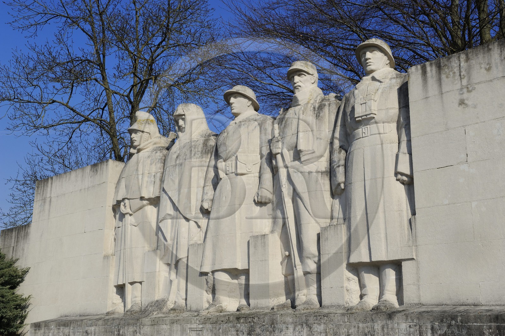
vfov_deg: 29.8
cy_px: 168
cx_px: 252
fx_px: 631
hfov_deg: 43.6
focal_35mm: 45
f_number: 16
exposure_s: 1/160
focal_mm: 45
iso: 200
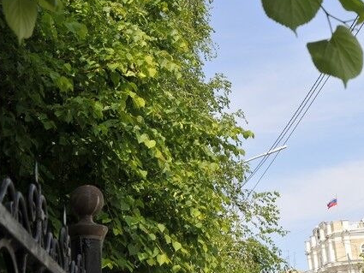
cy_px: 65
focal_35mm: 65
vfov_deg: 22.4
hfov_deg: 29.2
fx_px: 684
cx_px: 290
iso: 200
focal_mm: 24
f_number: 8
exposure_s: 1/400
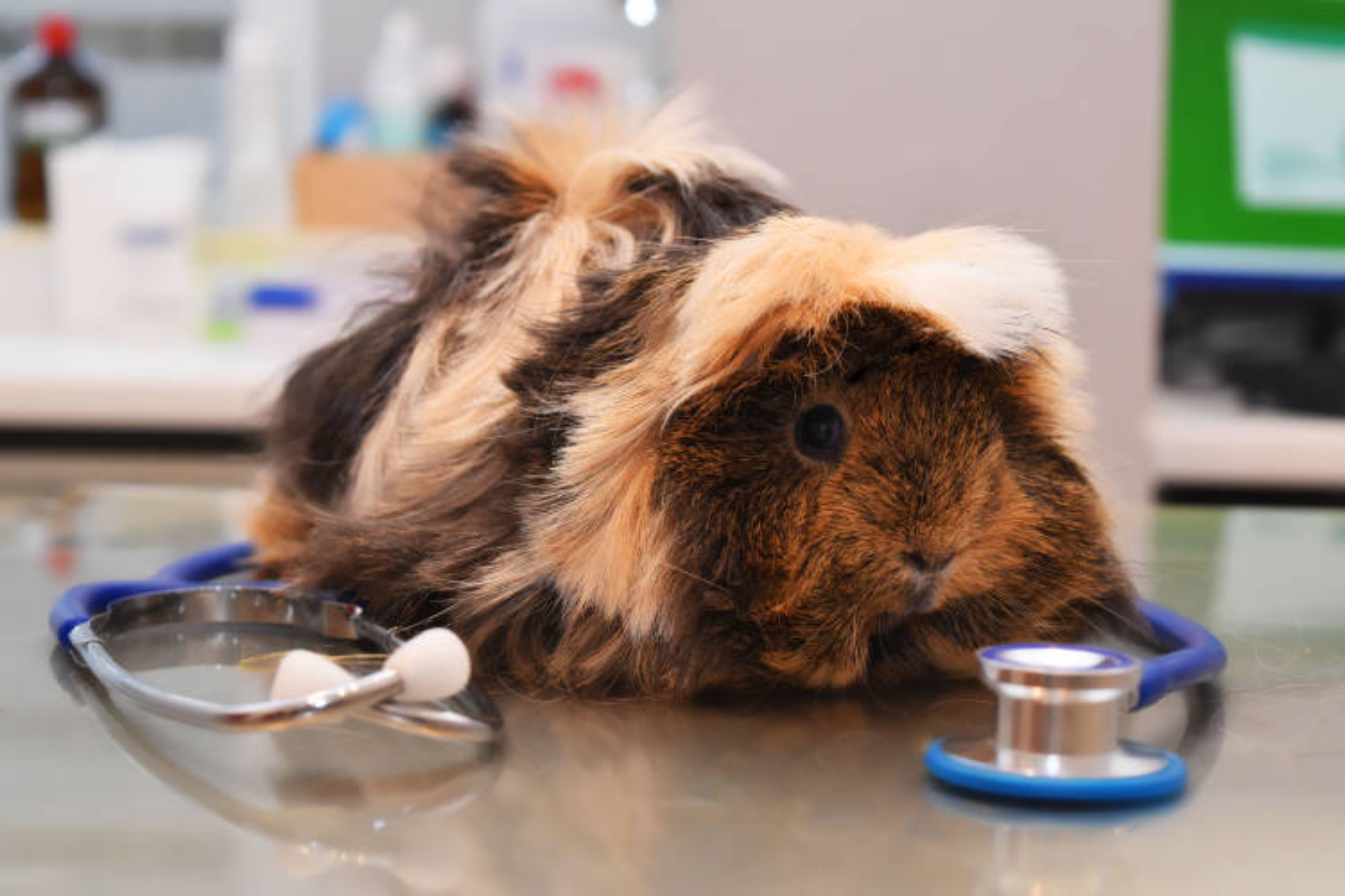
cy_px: 448
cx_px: 672
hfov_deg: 28.1
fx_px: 2690
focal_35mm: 72
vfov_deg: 18.9
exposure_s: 1/60
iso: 1100
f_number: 5.3
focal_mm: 48
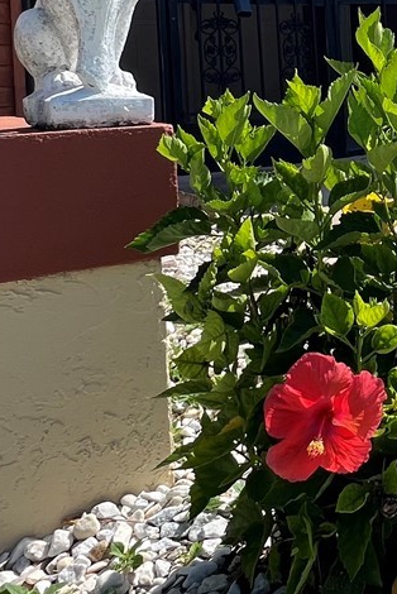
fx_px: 760
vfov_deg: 40.5
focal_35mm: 46
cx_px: 550
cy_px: 99
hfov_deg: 24.5
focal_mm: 1.57
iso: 32
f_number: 1.8
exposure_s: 1/1024
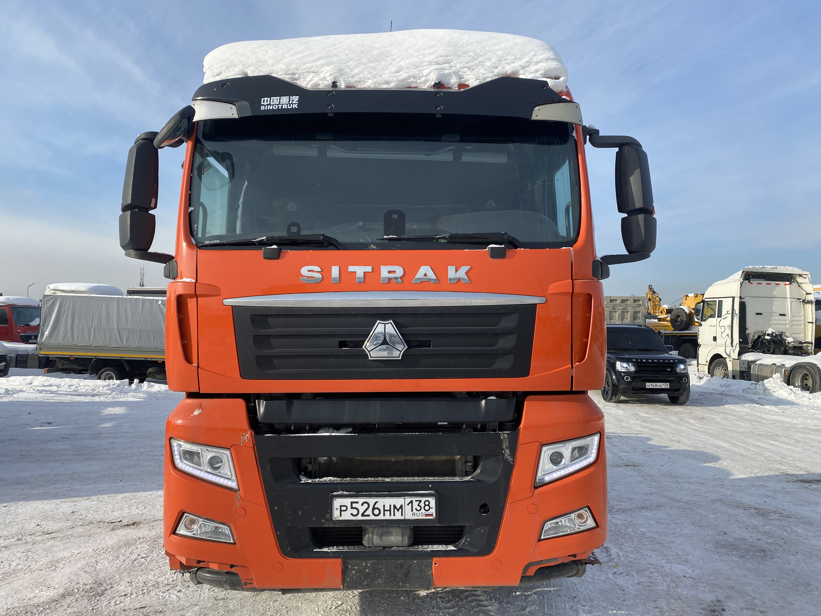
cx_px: 410
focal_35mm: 26
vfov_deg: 53.1
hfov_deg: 67.3
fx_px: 617
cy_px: 308
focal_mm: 4.25
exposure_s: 1/2268
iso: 32
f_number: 1.8
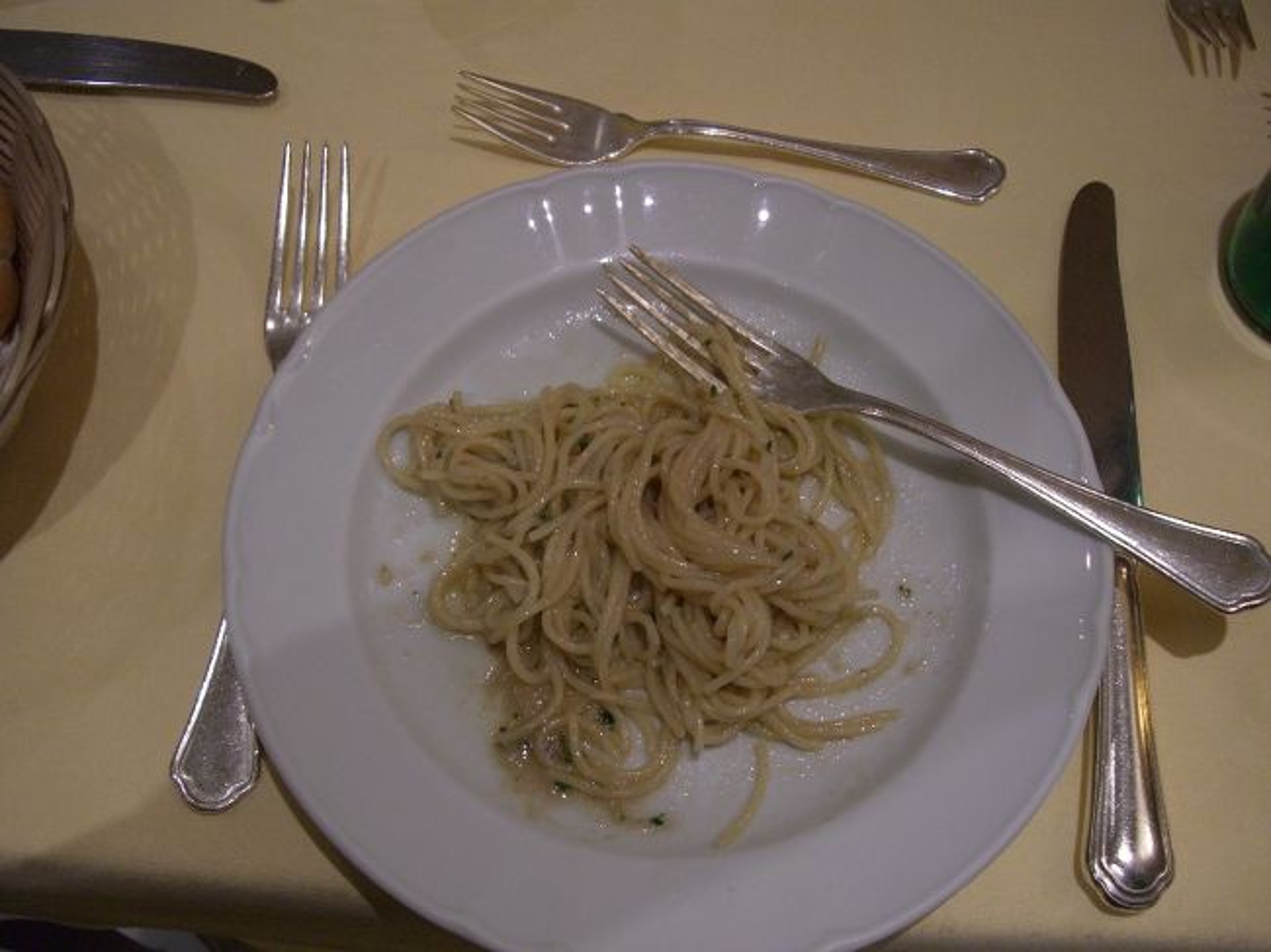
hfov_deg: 49.0
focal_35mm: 38
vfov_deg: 37.7
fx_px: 1395
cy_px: 476
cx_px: 636
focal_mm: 7.9
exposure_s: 1/60
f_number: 2.8
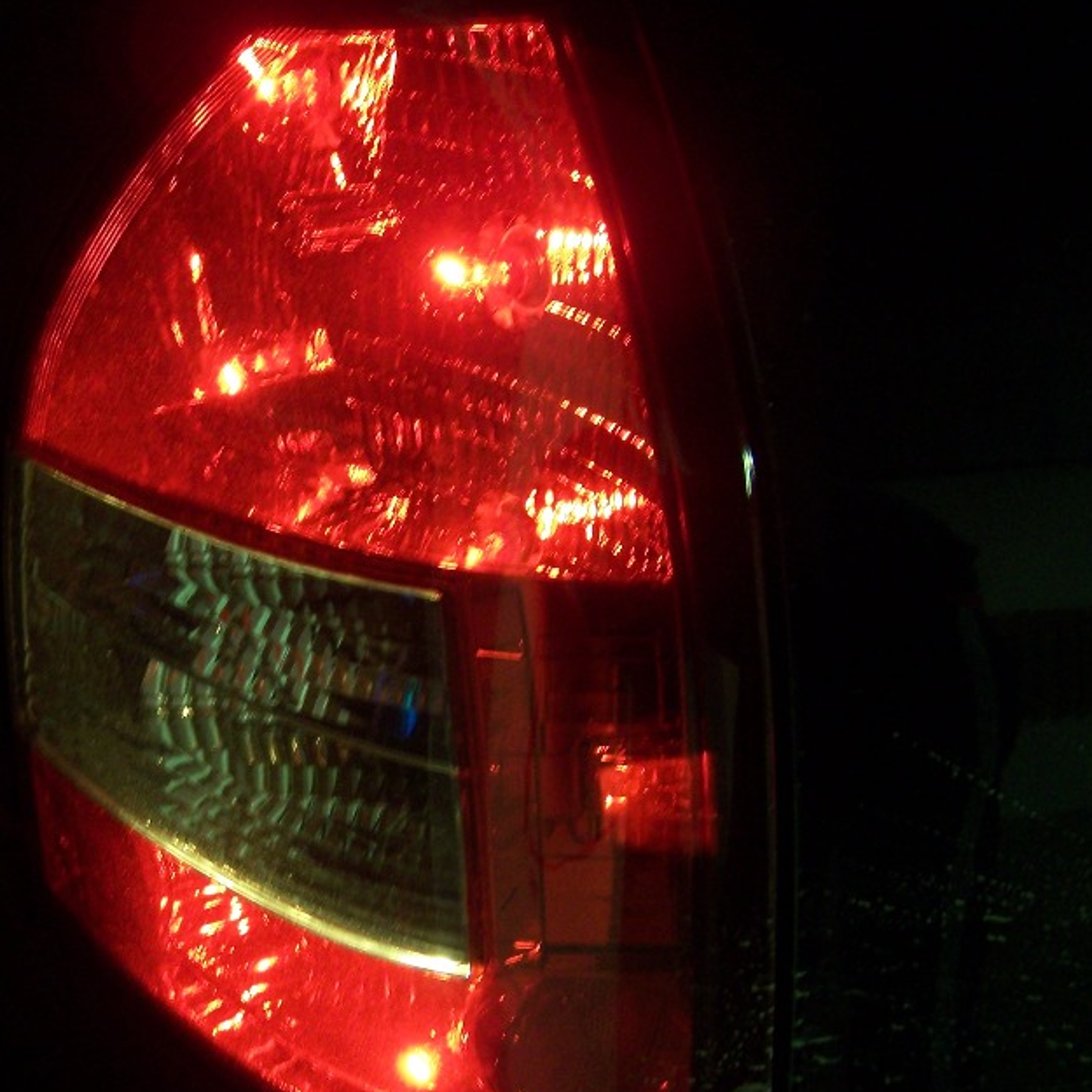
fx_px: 1963
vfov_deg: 31.0
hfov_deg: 30.5
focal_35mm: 55
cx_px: 262
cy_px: 650
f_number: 2.8
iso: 160
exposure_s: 1/8
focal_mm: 6.3
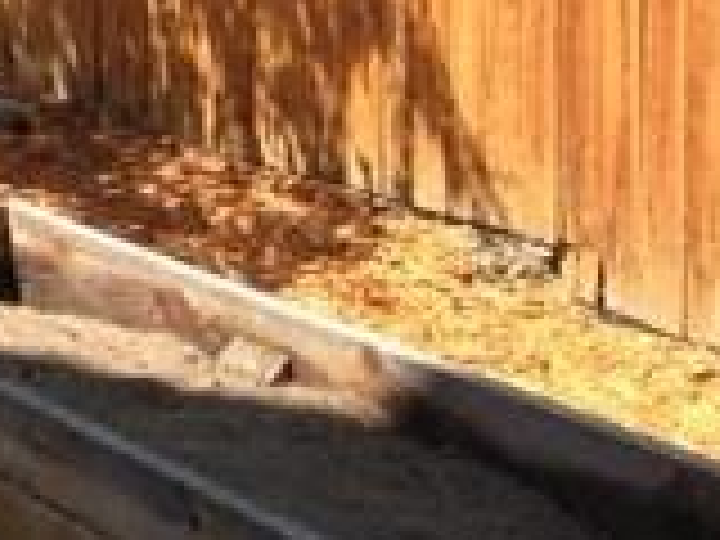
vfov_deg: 11.1
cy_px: -81
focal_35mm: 132
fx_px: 2746
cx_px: -680
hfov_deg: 13.1
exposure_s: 1/488
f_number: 2.4
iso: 50
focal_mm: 4.13
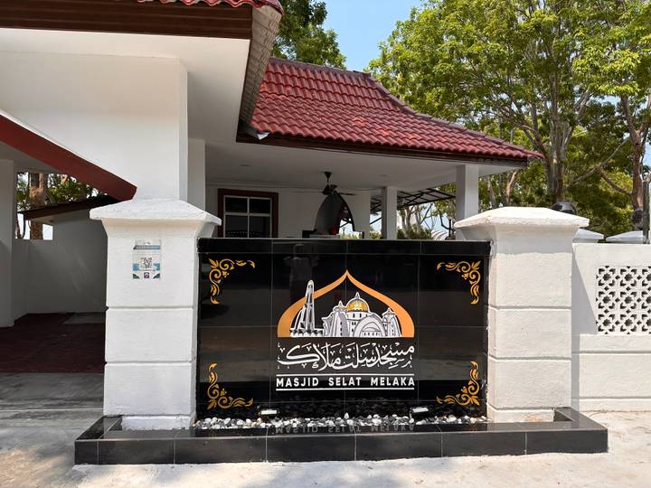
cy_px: 244
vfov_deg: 56.8
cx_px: 326
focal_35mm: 24
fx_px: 451
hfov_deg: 71.6
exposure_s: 1/3058
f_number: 1.78
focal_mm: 6.86
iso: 80
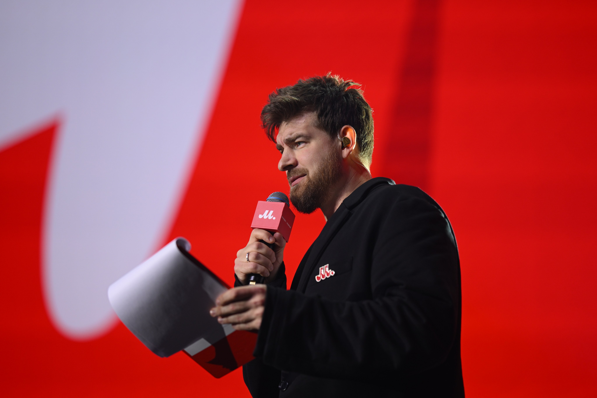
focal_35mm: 135
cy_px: 199
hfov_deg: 15.2
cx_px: 298
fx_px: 2239
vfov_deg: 10.2
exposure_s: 1/500
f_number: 1.8
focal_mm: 135
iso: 500
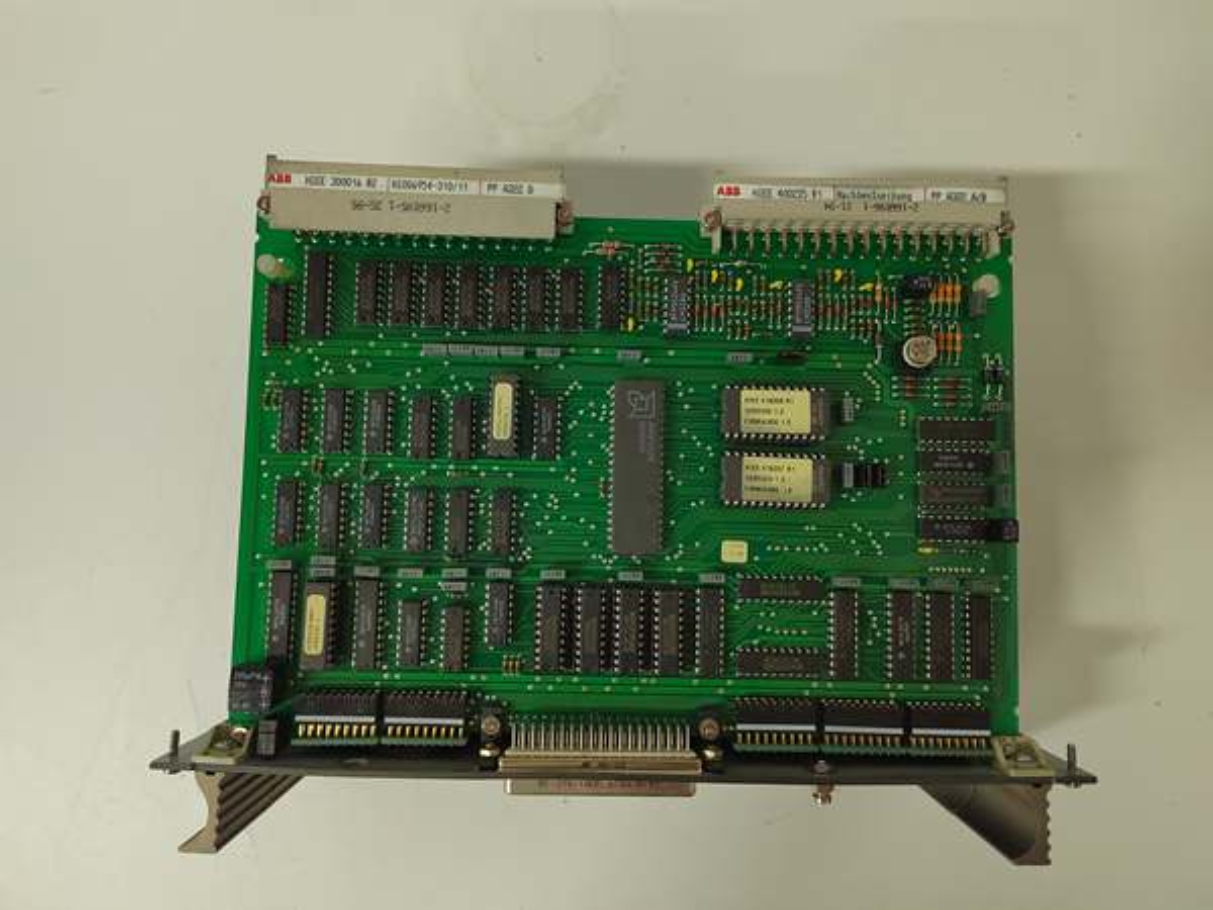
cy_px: 455
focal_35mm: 23
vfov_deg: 58.9
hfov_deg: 73.9
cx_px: 606
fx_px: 806
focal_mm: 5.52
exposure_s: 1/120
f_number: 1.9
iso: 2650
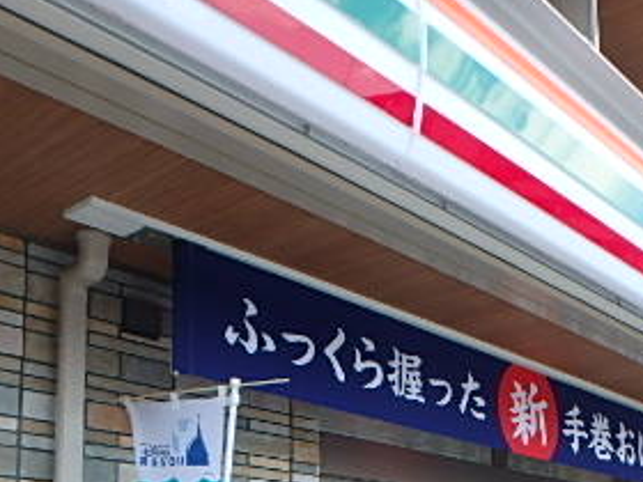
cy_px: 521
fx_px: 892
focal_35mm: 48
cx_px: 512
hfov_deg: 38.2
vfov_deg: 27.8
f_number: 3.5
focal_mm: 3.7
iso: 125
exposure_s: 1/200
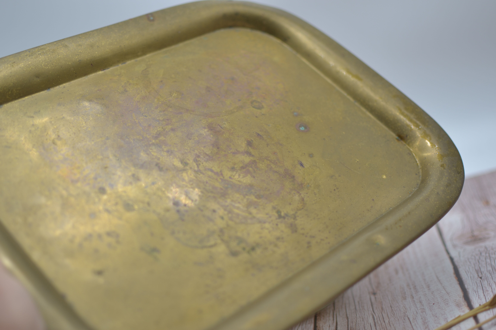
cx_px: 248
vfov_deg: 25.8
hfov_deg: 37.9
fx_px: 723
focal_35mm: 52
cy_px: 165
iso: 100
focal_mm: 35
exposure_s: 1/500
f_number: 1.8
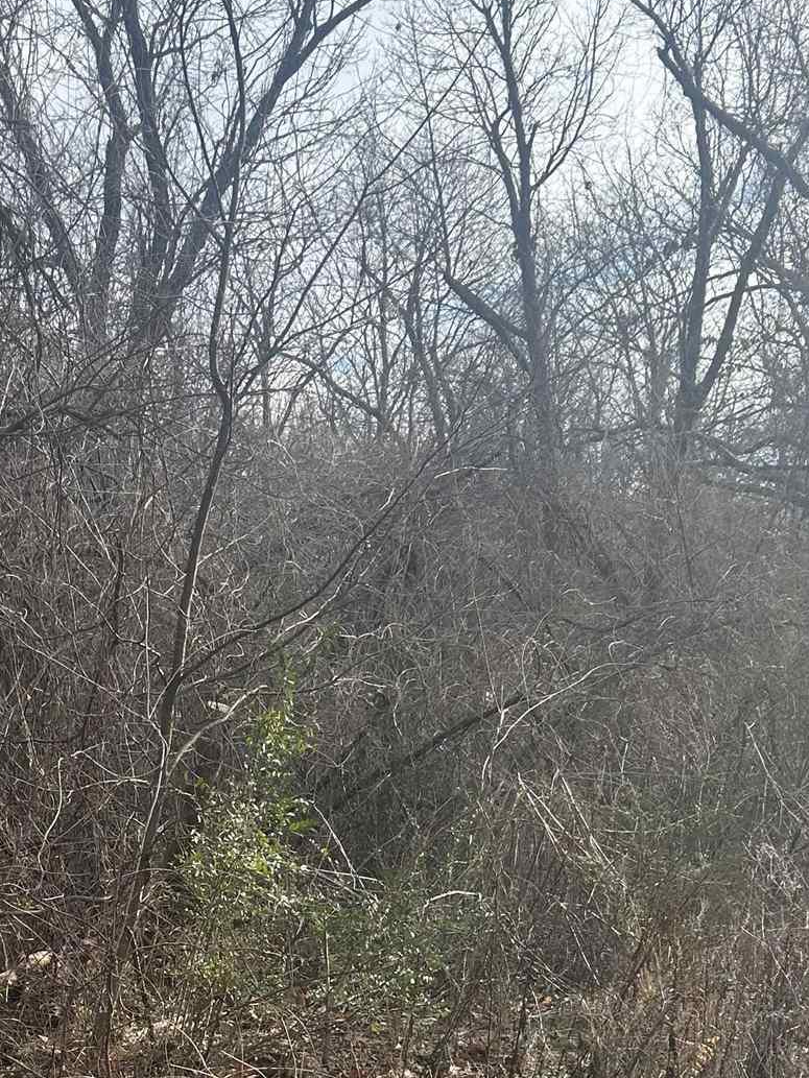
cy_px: 919
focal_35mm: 58
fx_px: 1807
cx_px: 84
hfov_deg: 24.5
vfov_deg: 32.0
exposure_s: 1/1196
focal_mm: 5.7
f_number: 1.5
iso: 50
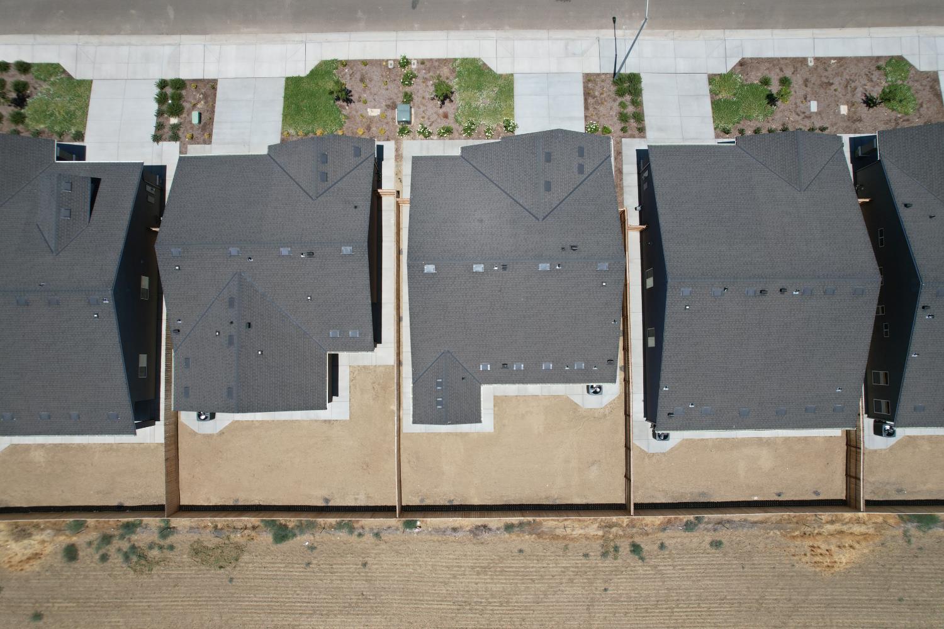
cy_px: 314
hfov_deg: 78.6
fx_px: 577
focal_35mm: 22
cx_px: 472
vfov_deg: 57.2
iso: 110
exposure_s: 1/3000
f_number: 2.8
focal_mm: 8.38
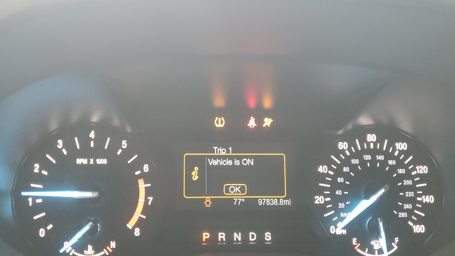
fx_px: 350
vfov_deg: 39.9
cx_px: 226
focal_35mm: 29
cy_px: 162
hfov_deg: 66.1
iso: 341
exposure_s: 1/60.2
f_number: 1.5
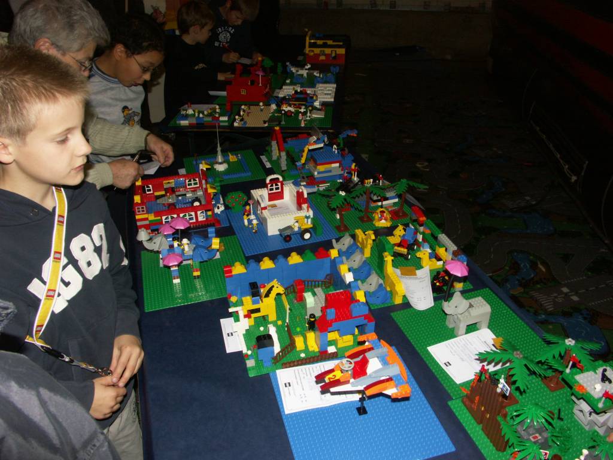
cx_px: 306
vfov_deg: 49.7
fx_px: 496
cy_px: 230
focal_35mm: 28
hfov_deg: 63.4
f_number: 6.3
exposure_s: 1/50
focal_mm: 7.26
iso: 200
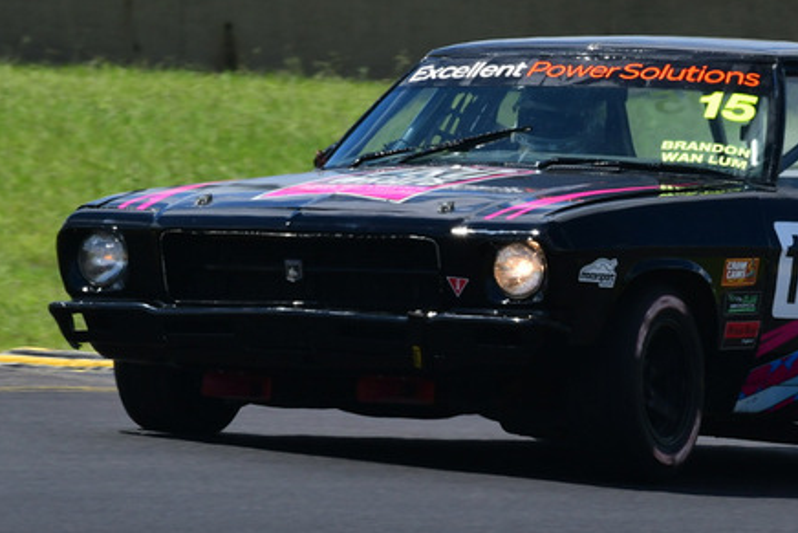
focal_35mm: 880
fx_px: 19512
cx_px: 492
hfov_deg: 2.3
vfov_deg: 1.6
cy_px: 163
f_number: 13
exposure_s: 1/500
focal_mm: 320
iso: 400
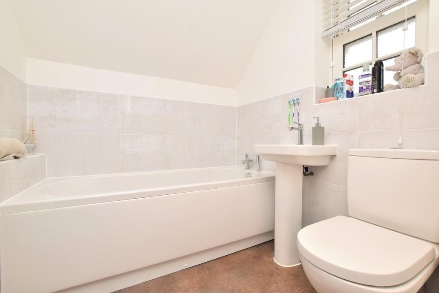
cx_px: 220
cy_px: 146
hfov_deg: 100.4
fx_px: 183
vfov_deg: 77.3
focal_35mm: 15
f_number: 8
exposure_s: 1/50
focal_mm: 10
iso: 800
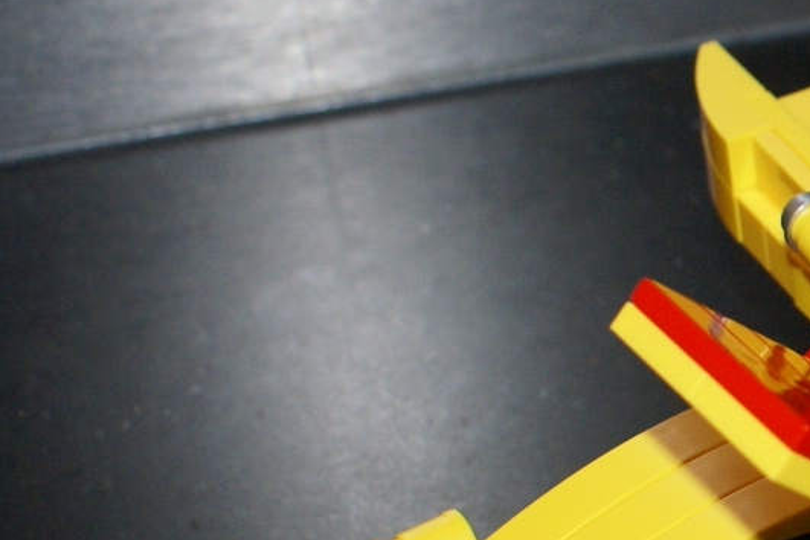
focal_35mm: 141
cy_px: 395
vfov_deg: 9.7
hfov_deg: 13.3
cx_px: 1379
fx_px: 3172
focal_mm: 26
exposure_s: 1/60
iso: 400
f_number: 5.6
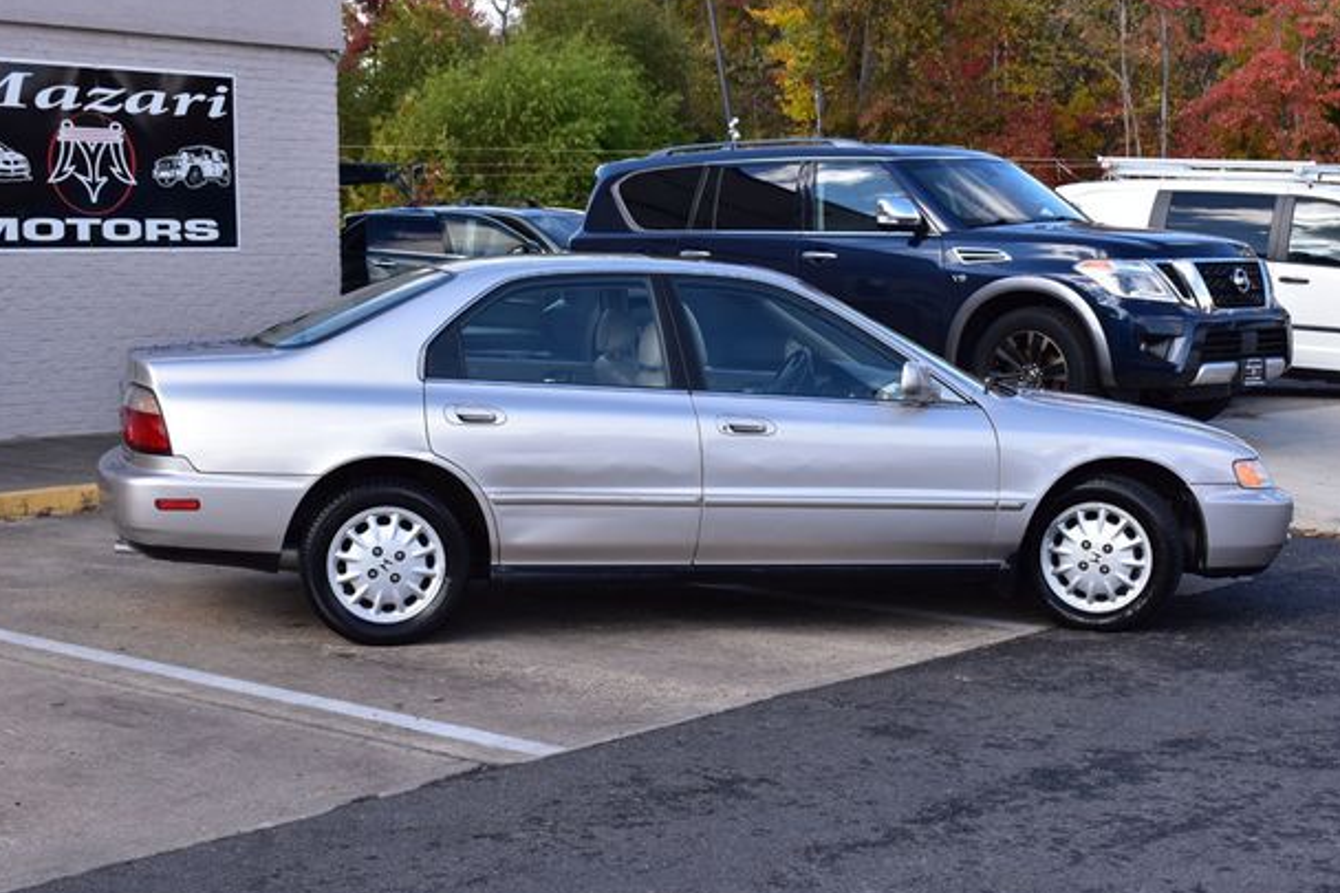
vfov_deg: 22.6
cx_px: 646
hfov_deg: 33.4
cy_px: 443
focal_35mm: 60
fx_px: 2233
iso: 400
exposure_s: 1/250
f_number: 10
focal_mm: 38
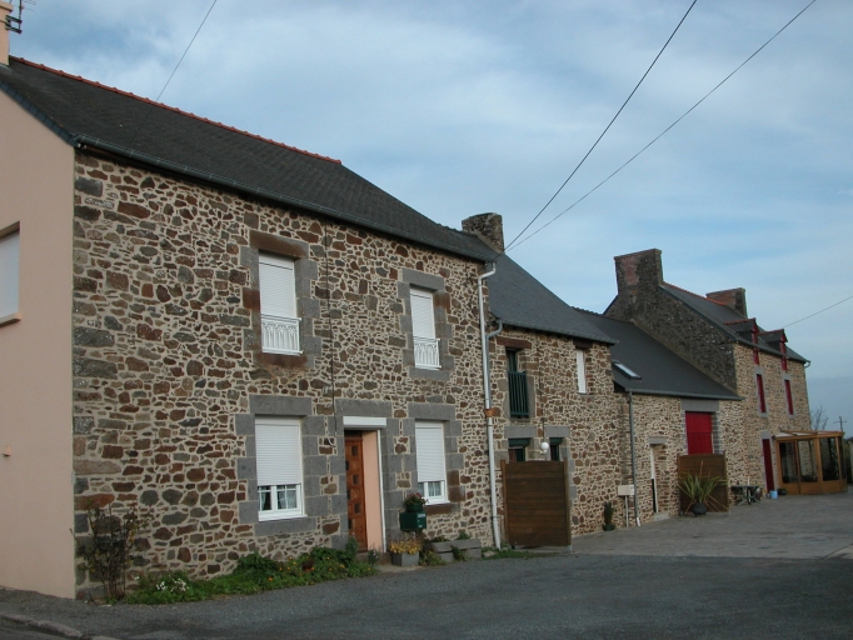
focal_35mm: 35
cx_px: 426
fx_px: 863
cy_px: 320
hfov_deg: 52.6
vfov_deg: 40.7
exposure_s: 1/287
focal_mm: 8.9
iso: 100
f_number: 5.6
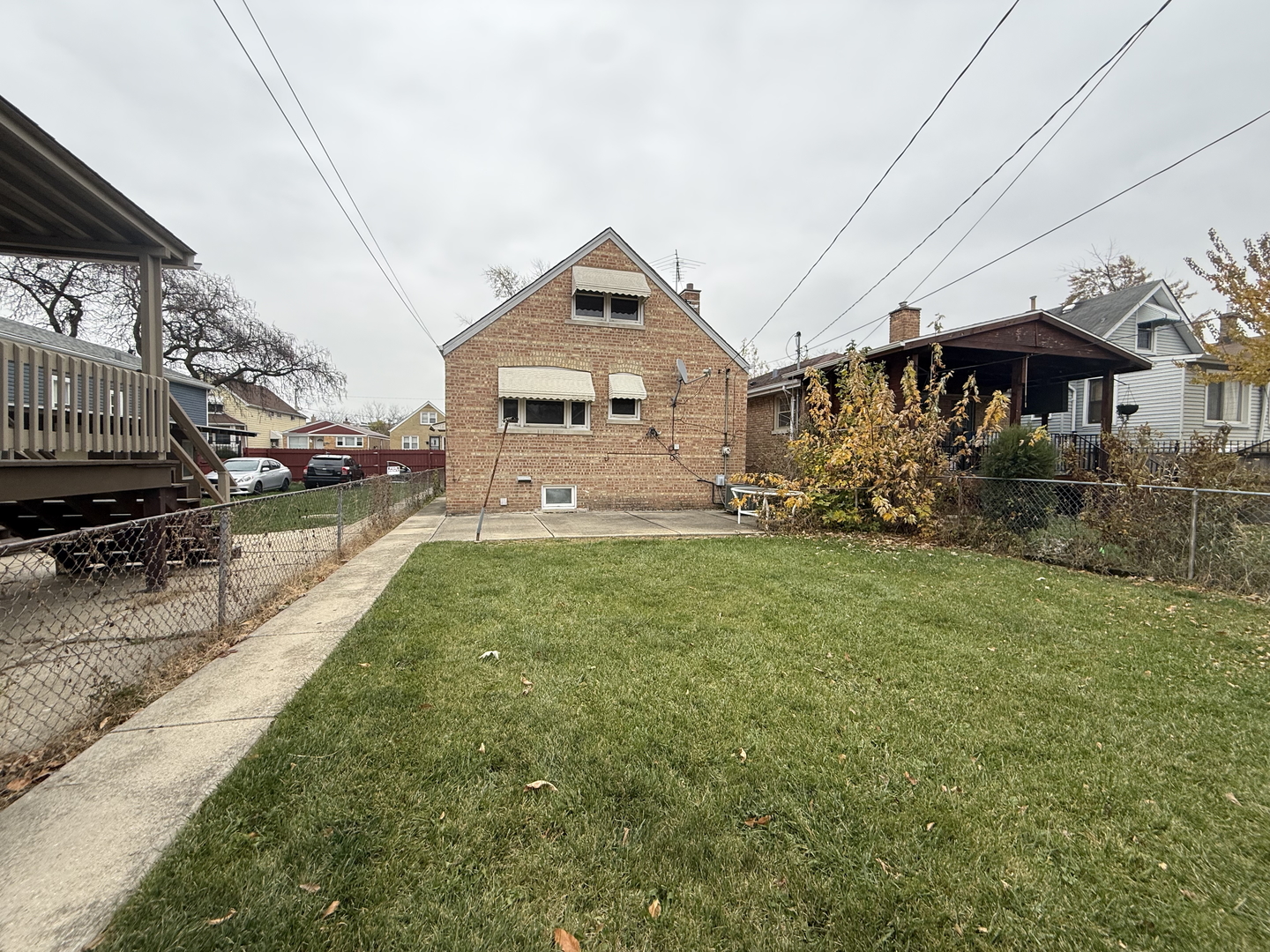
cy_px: 476
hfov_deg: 102.1
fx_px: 514
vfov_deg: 85.7
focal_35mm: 14
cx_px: 635
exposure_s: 1/353
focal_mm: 2.22
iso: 50
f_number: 2.2
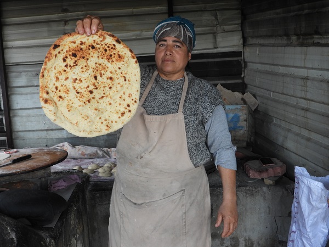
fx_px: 361
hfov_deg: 49.0
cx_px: 164
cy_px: 124
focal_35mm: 38
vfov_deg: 37.7
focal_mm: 6.8
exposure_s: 1/200
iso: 100
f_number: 3.2
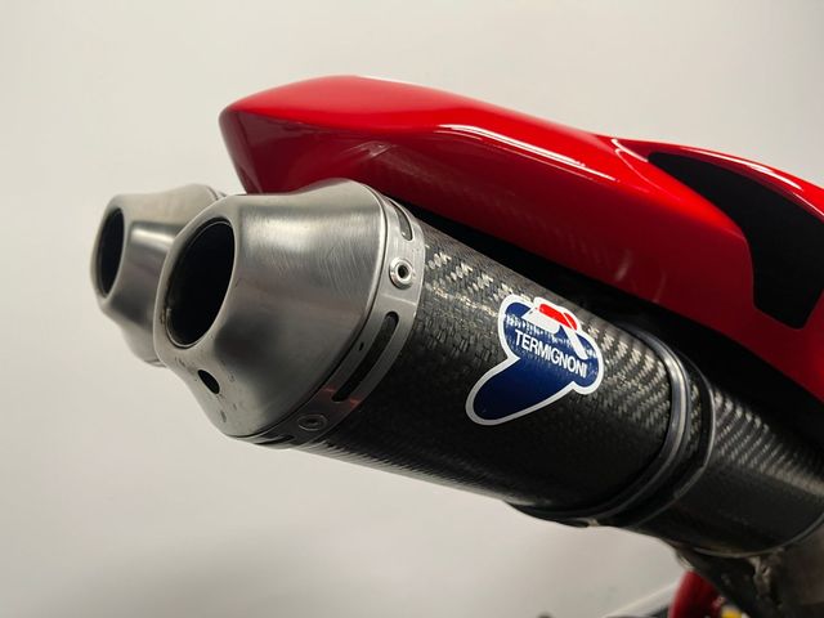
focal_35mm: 26
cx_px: 412
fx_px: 619
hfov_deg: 67.3
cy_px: 309
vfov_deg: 53.1
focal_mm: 5.1
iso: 100
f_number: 1.6
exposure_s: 1/50
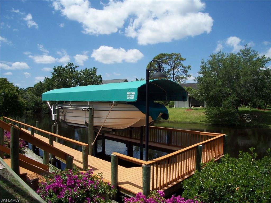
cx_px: 136
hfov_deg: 47.9
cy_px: 102
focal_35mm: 39
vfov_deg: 36.8
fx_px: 305
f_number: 5.6
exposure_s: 1/500
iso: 100
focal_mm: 8
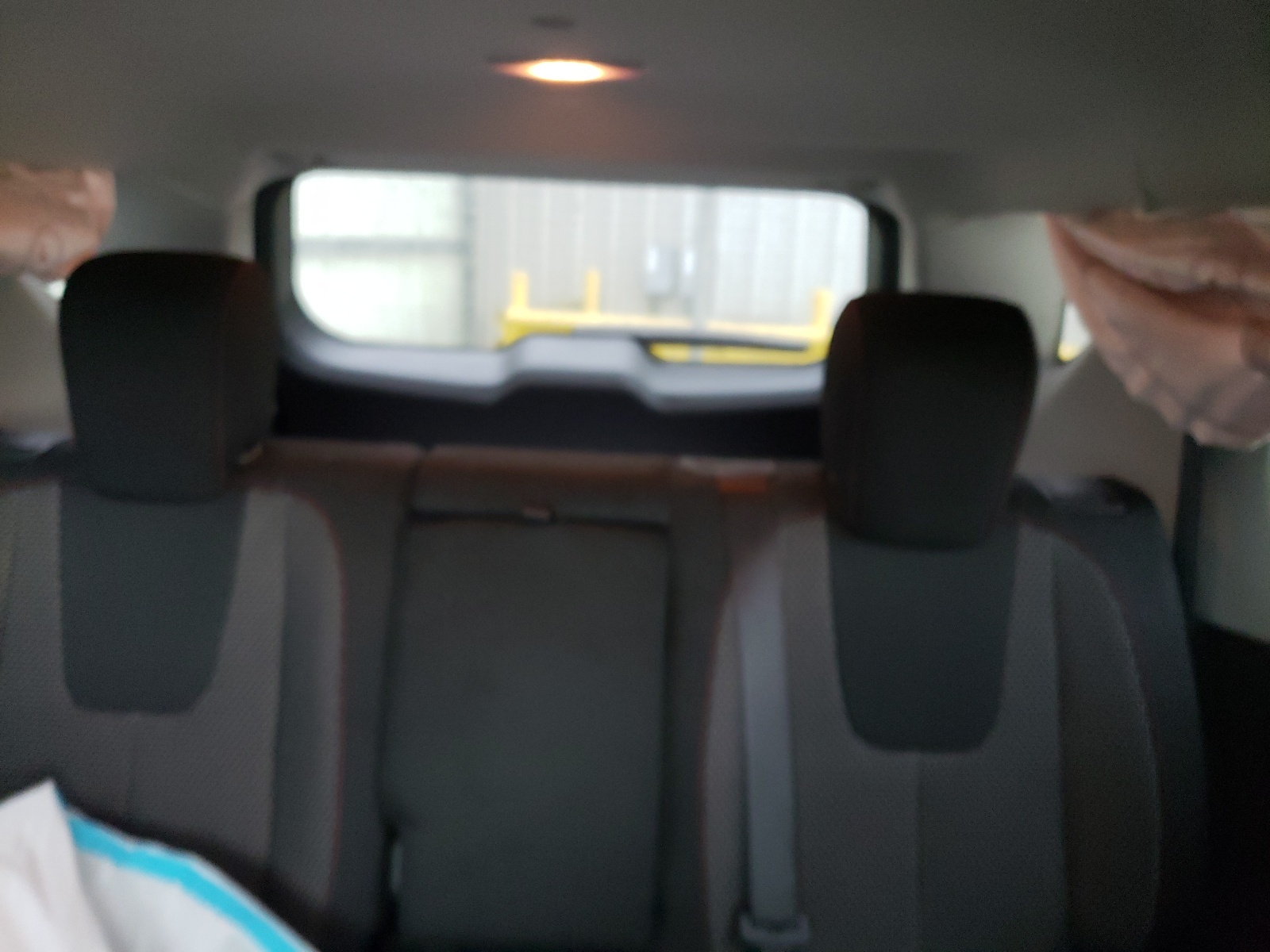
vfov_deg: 53.1
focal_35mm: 26
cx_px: 635
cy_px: 476
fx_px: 954
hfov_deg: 67.3
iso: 275
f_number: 1.5
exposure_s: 1/40
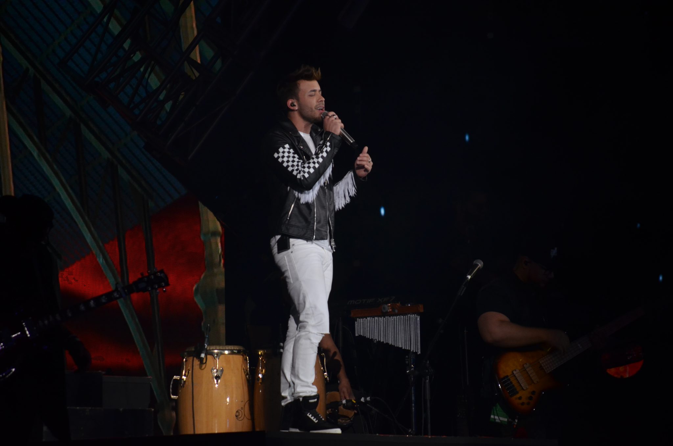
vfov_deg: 4.8
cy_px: 223
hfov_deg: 7.2
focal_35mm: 285
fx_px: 5316
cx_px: 336
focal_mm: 190
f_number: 5.6
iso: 800
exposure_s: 1/100
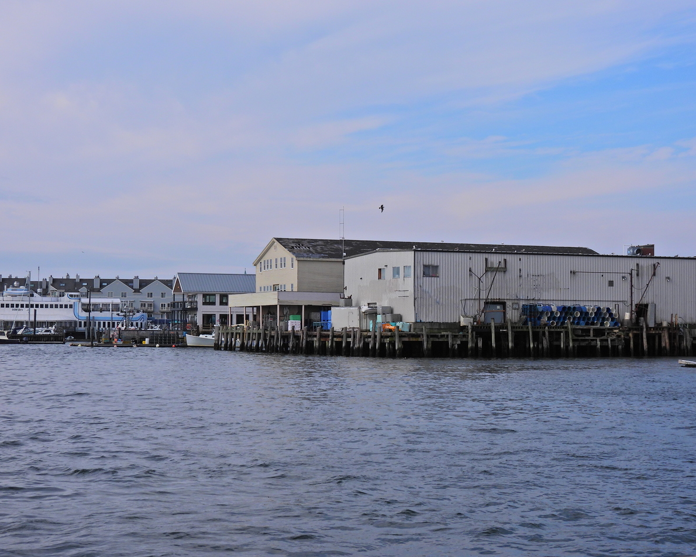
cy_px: 278
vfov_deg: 24.2
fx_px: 1298
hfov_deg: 30.0
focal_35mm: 63
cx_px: 357
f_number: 3.5
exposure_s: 1/2000
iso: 100
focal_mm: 10.7
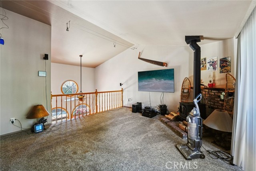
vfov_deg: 81.1
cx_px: 128
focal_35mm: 14
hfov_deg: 104.3
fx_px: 99
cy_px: 86
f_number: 9
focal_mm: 14
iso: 400
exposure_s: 1/10
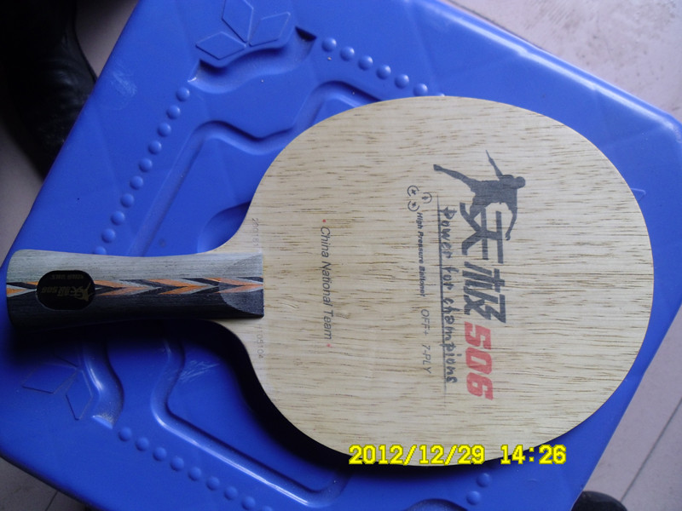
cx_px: 341
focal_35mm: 31
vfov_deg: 45.4
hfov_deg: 58.4
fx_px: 611
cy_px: 256
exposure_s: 1/49
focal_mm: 5.6
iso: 100
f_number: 3.3
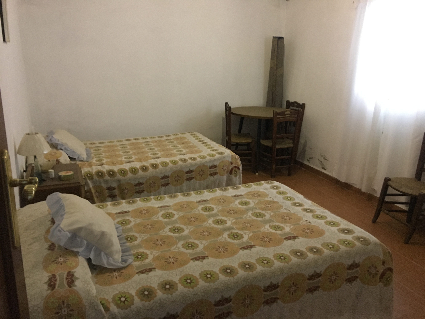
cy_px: 160
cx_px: 212
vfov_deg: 48.2
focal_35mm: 29
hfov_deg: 61.7
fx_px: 356
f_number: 2.2
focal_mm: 4.15
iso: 400
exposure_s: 1/17
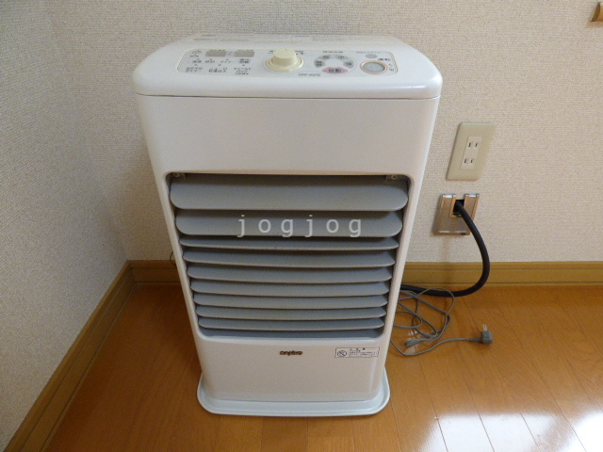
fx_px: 348
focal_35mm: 20
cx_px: 302
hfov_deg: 81.7
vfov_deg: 66.0
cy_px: 226
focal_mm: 3.58
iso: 320
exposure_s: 1/60
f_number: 2.8
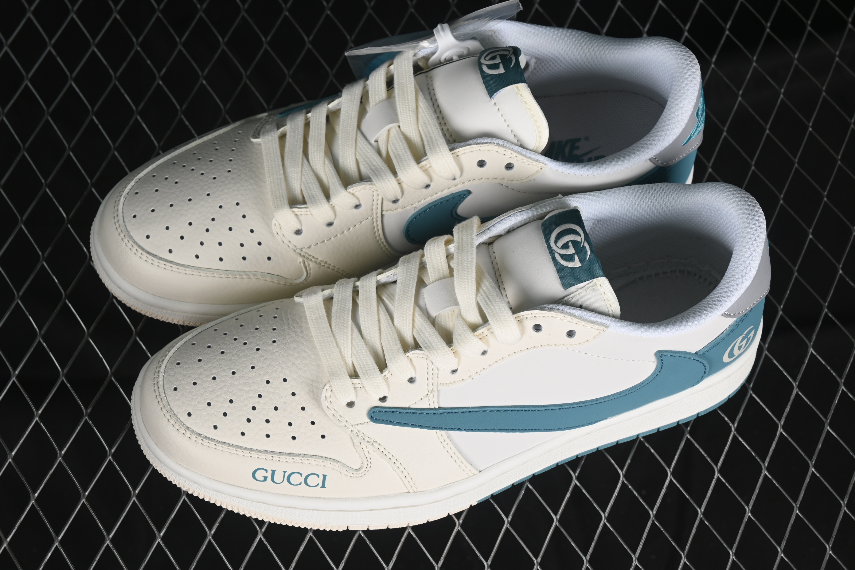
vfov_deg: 18.2
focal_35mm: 75
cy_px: 285
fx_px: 1781
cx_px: 428
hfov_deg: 27.0
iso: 160
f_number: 8
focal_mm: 50
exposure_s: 1/60
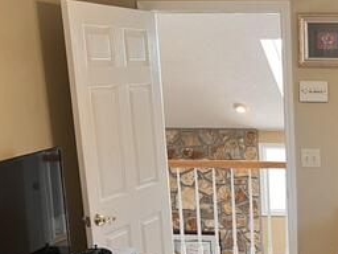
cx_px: 372
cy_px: 209
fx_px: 635
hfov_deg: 27.3
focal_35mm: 65
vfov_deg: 22.2
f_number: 1.5
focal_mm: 5.7
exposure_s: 1/60
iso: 100
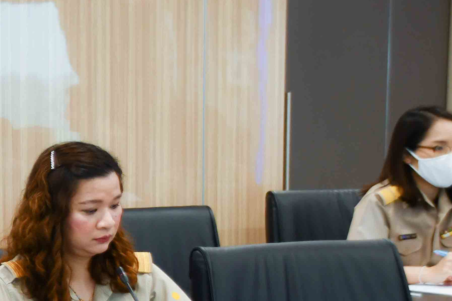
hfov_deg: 13.0
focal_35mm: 149
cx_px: -242
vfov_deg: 9.2
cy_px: 241
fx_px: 1871
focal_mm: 32
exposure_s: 1/60
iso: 450
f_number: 4.2
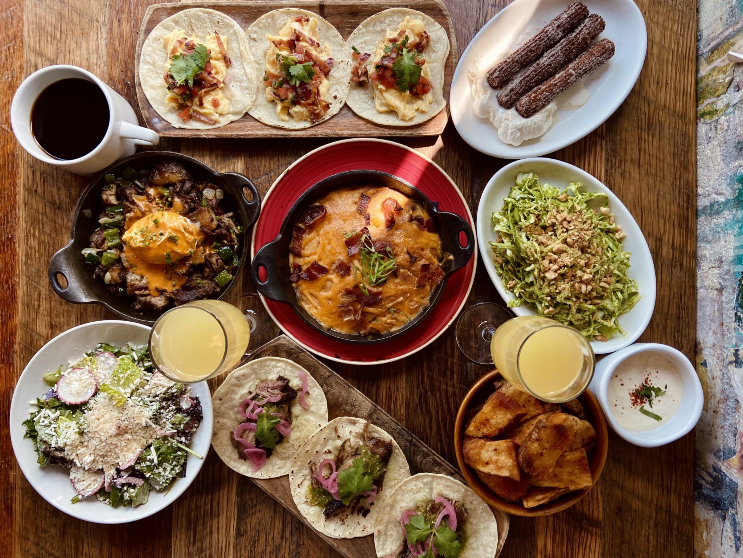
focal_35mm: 26
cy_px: 279
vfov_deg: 53.1
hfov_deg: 67.3
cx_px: 372
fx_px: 558
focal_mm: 4.25
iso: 32
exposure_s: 1/233
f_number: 1.8
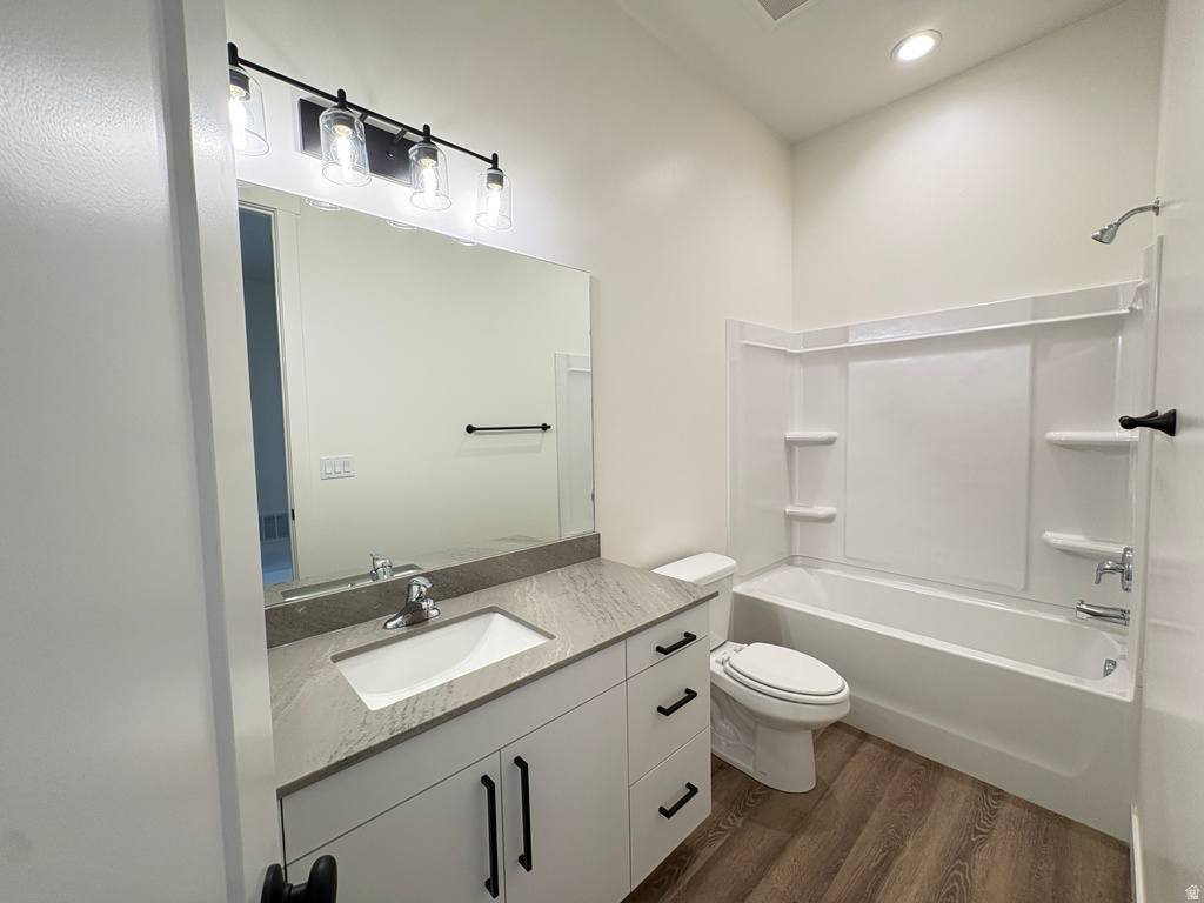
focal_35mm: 14
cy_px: 452
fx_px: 487
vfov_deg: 85.7
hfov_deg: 102.1
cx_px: 602
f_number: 2.2
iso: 125
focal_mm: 2.22
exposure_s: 1/60
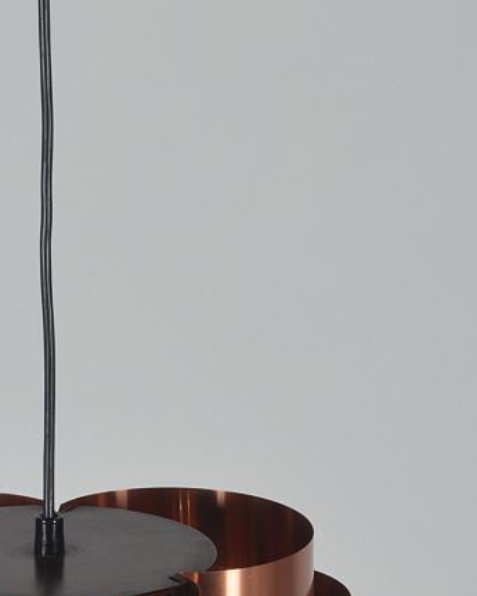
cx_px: 64
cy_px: 608
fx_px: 4851
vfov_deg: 7.0
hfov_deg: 5.6
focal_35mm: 275
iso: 100
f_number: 22
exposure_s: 1/125
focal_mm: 56
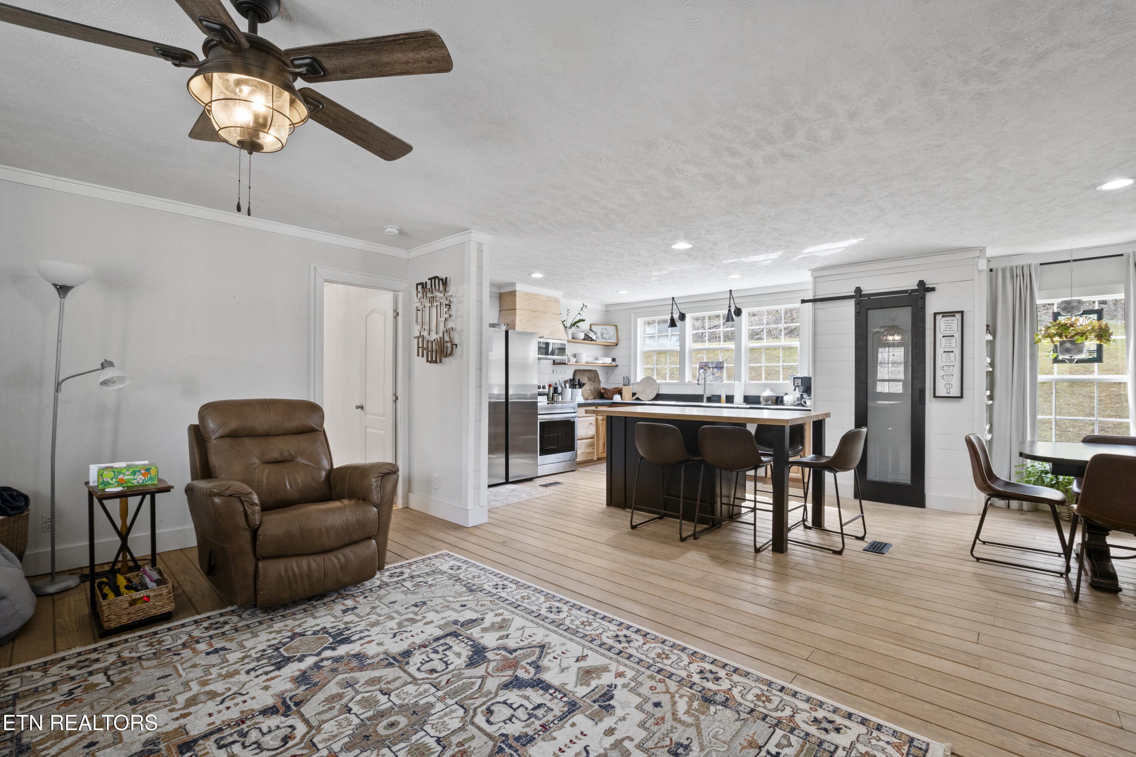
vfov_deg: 77.3
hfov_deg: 100.4
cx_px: 568
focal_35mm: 15
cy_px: 378
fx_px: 473
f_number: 8
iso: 400
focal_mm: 10
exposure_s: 1/5
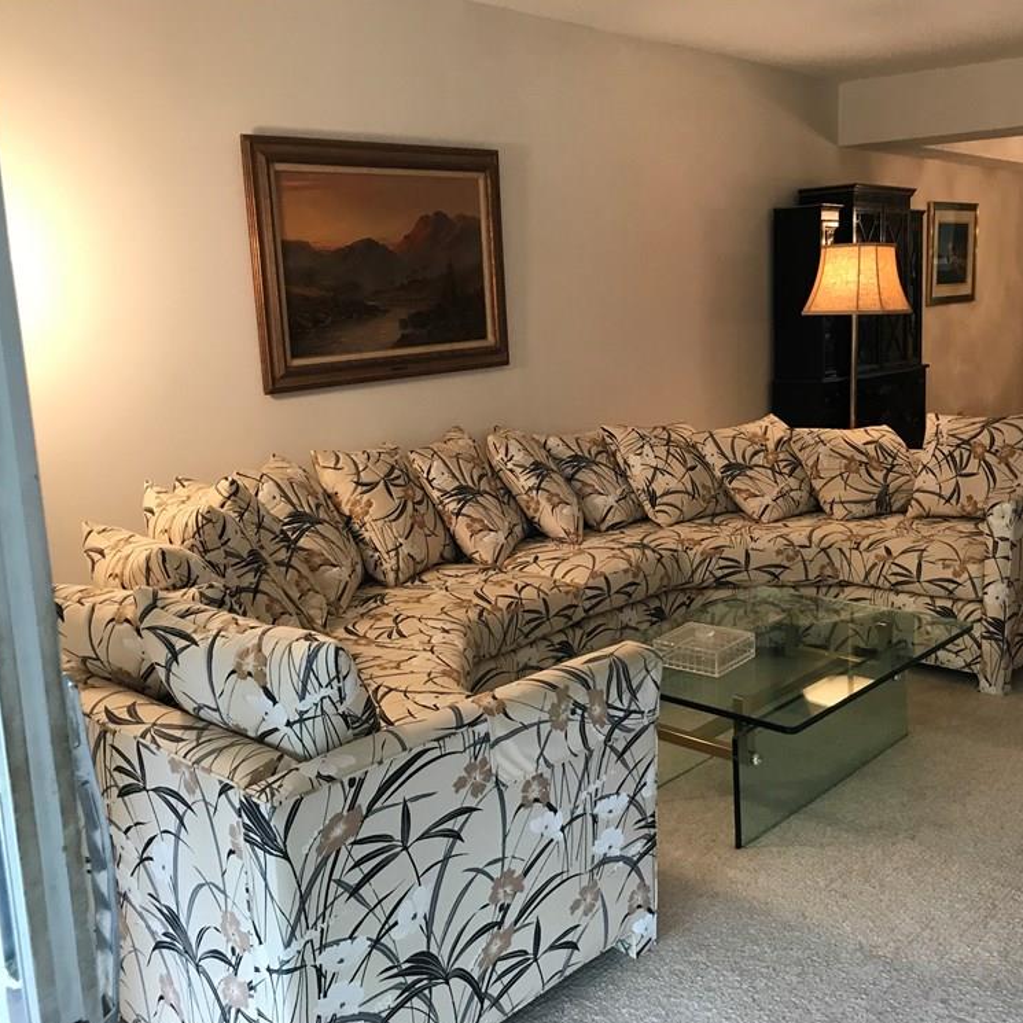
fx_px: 1137
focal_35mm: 34
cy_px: 516
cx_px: 606
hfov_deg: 48.2
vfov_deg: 48.4
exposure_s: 1/30
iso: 40
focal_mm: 3.99
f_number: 1.8
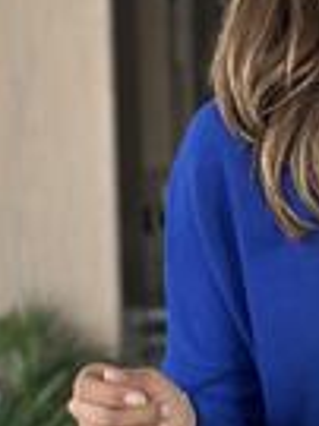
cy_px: 353
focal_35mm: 180
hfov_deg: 8.1
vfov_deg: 11.0
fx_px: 2215
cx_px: 471
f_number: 1.78
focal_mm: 6.86
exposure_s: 1/46
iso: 400
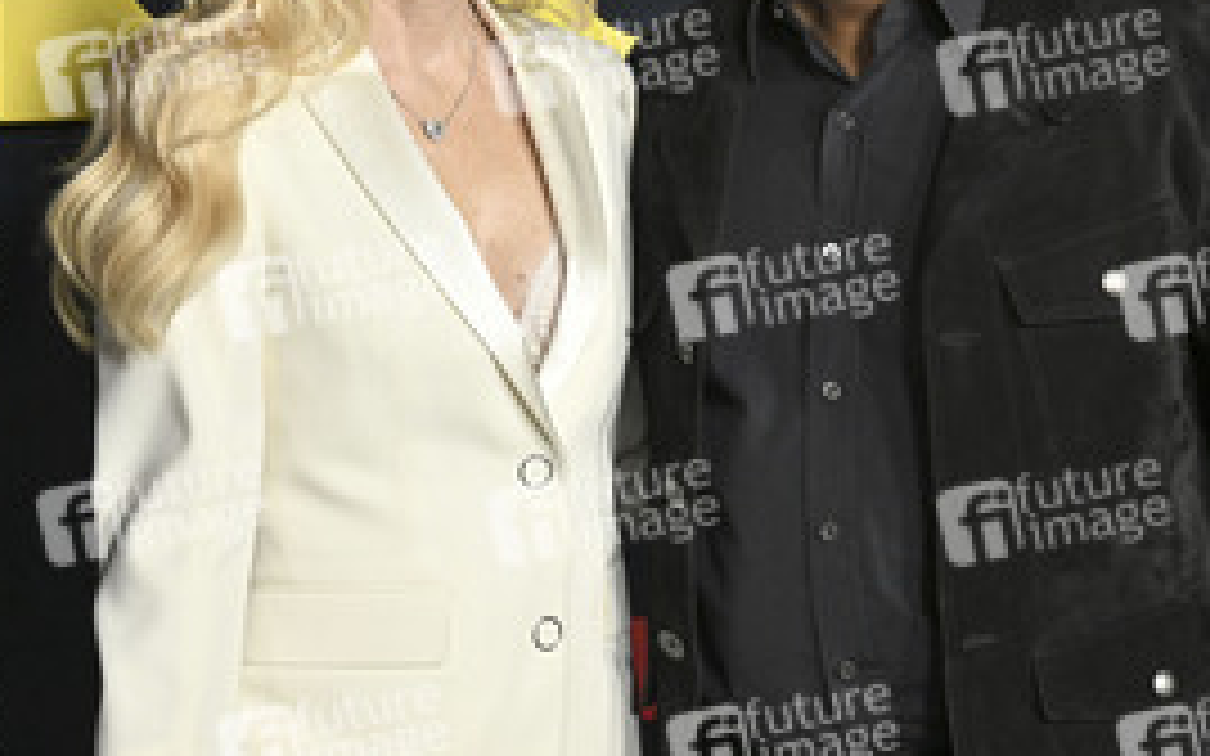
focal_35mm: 104
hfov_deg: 20.0
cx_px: 663
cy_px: 176
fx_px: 3429
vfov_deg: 12.5
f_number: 5.6
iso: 2500
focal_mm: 61
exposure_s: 1/320
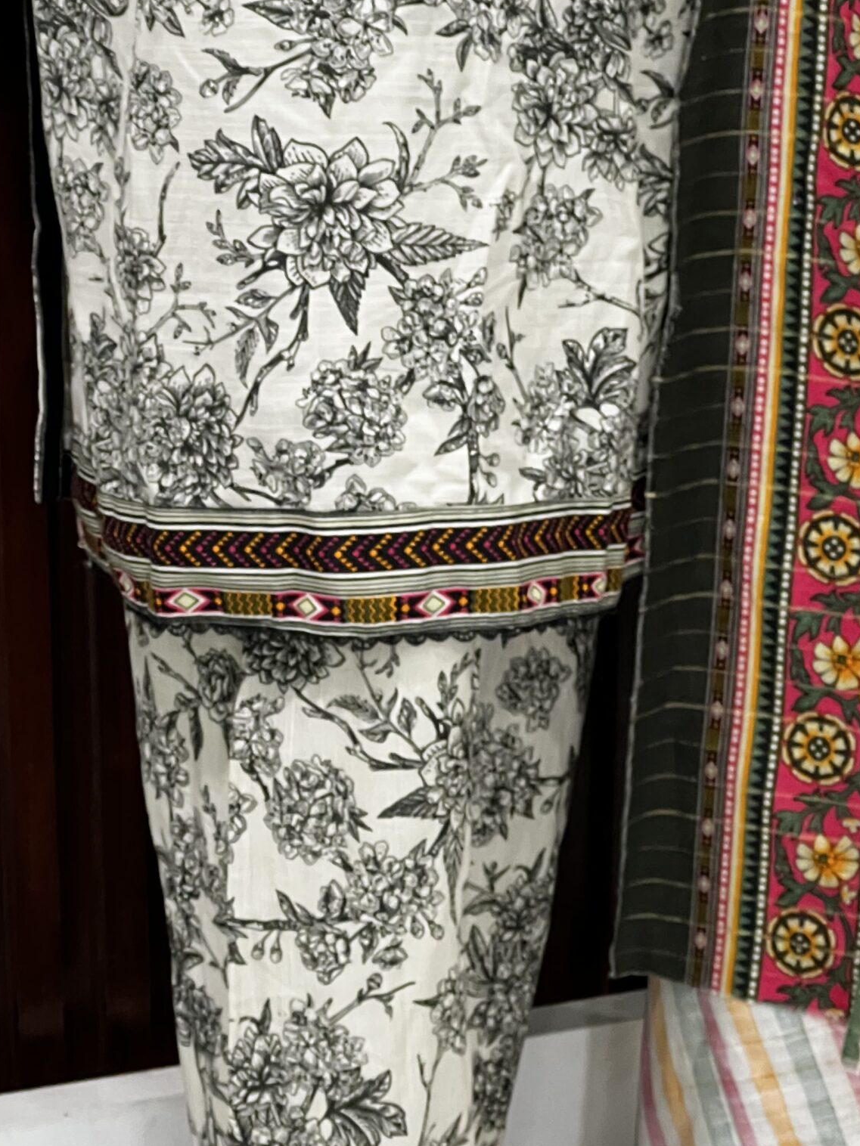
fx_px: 4306
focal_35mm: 130
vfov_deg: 15.2
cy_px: 695
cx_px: 403
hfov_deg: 11.4
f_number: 2.8
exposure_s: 1/50
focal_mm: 9
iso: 320
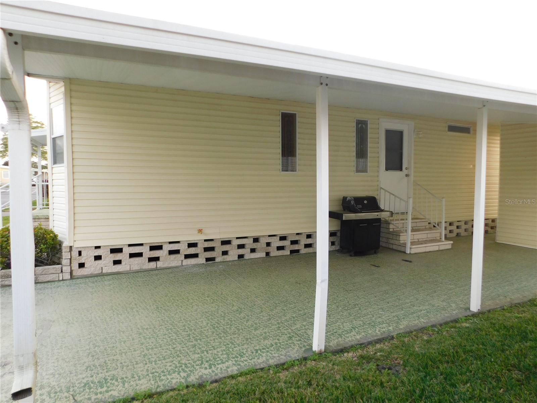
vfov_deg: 58.9
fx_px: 357
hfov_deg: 73.9
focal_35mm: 23
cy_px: 202
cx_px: 268
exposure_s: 1/125
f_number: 3
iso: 125
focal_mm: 4
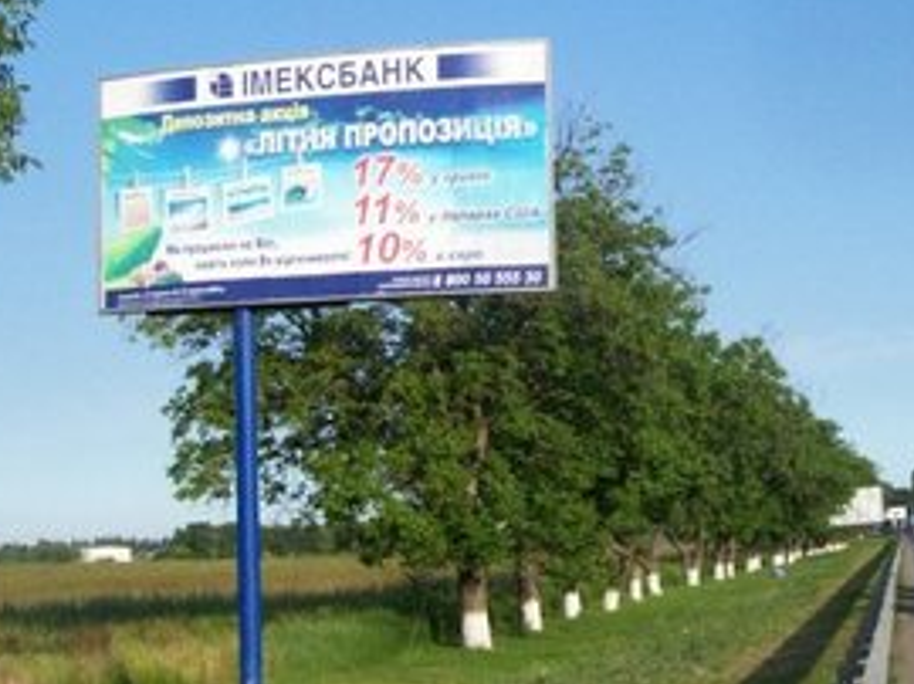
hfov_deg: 27.6
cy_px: 254
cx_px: 618
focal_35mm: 70
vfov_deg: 20.9
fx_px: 1847
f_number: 5.1
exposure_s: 1/353
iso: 80
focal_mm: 5.6
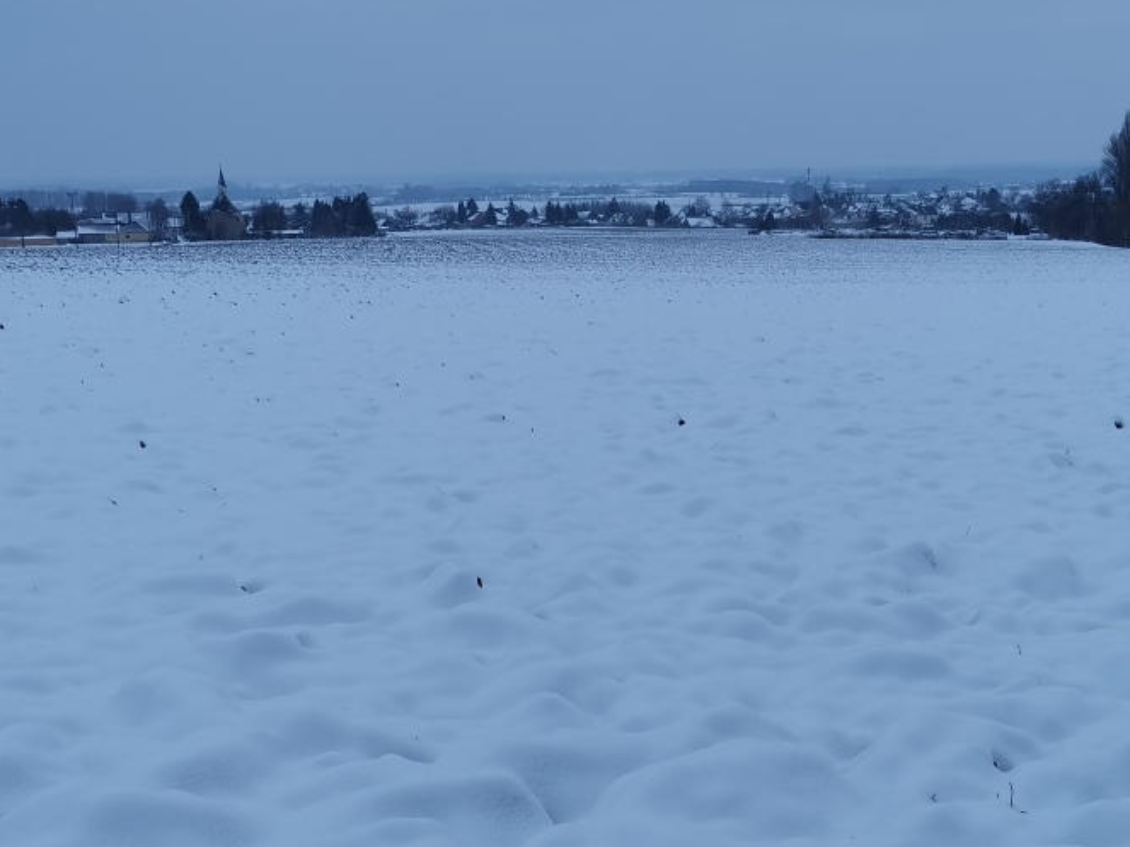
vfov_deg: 28.4
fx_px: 1665
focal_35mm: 51
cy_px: 549
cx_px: 680
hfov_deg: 37.3
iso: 50
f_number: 1.8
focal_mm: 5.58
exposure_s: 1/136
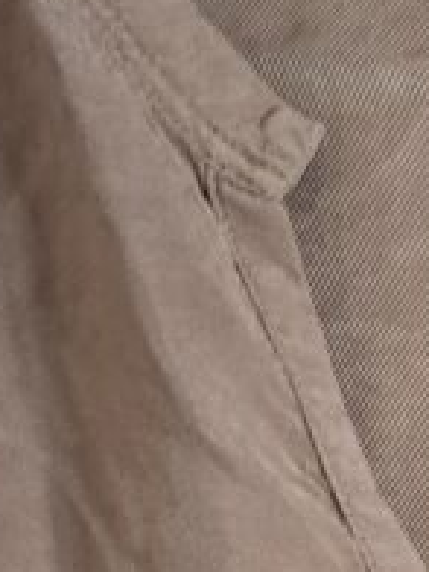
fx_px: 1553
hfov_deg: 13.9
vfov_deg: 19.9
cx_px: 785
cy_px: 633
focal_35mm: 94
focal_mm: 5.54
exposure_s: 1/25
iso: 400
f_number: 1.8
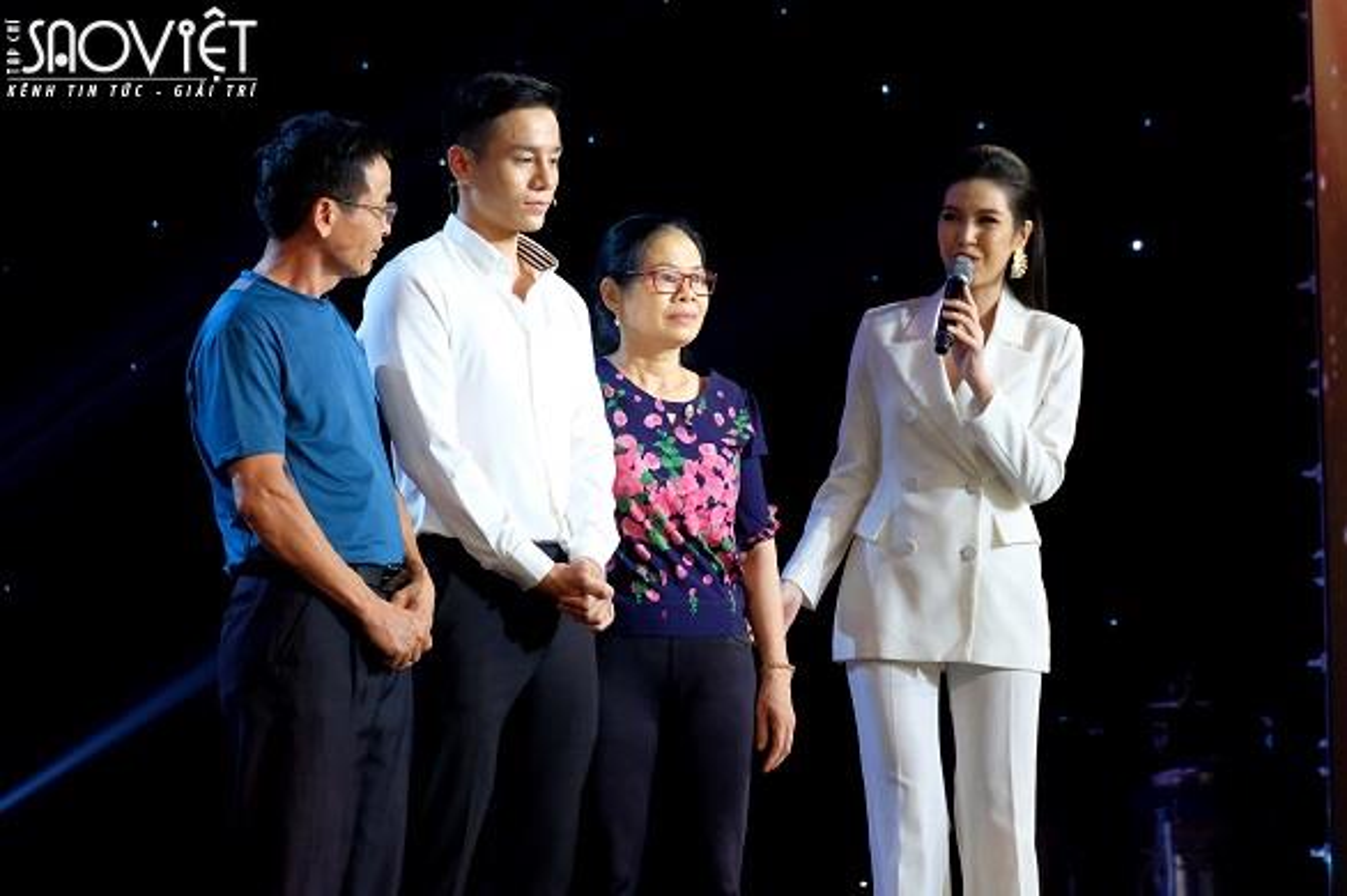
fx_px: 5684
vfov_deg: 9.0
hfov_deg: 13.5
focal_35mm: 152
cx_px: 674
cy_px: 448
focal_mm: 101.2
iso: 3200
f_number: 5.4
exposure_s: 1/125
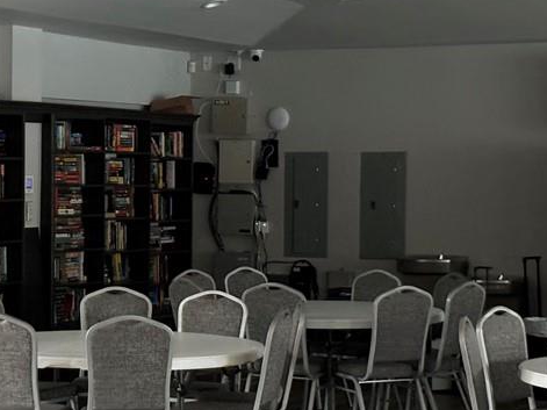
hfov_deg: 17.3
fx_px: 1785
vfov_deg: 13.1
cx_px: 144
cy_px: 267
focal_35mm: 113
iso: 400
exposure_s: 1/18
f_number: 1.6
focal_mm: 5.96
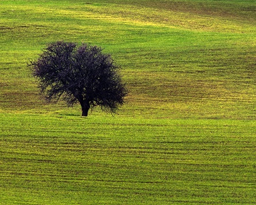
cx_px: 153
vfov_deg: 1.4
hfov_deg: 1.7
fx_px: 8588
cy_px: 88
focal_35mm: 1133
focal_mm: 500
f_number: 8
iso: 100
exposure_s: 1/250
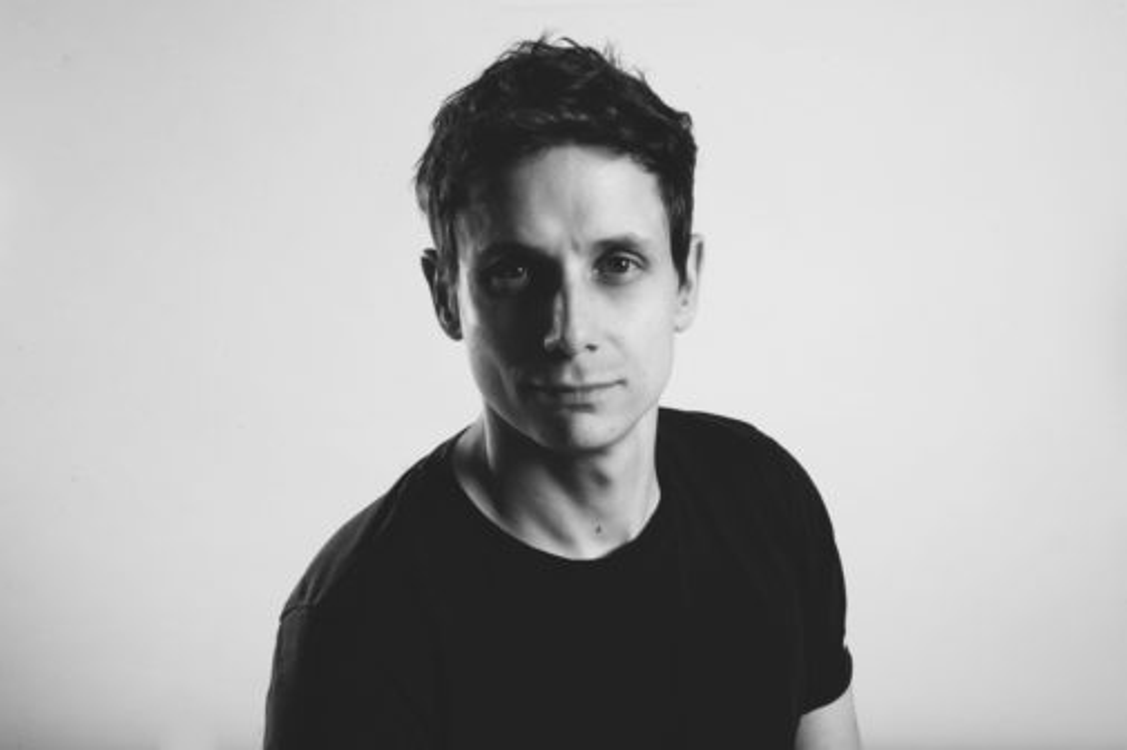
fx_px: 1721
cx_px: 564
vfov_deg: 24.6
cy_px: 375
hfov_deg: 36.3
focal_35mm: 55
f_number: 29
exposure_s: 1/125
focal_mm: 55
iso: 100
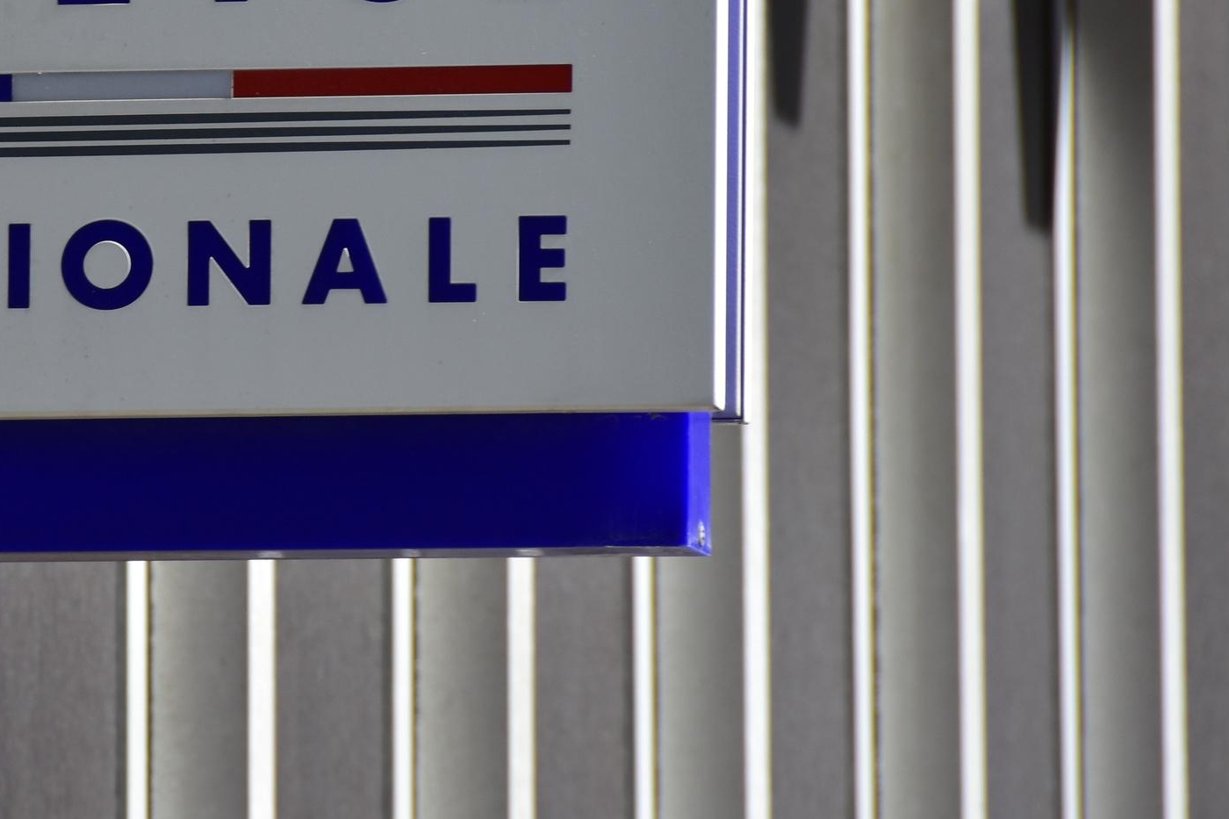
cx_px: 181
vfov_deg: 2.1
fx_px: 21947
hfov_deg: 3.2
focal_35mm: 643
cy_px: 85
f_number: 5.6
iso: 125
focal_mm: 200
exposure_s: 1/640
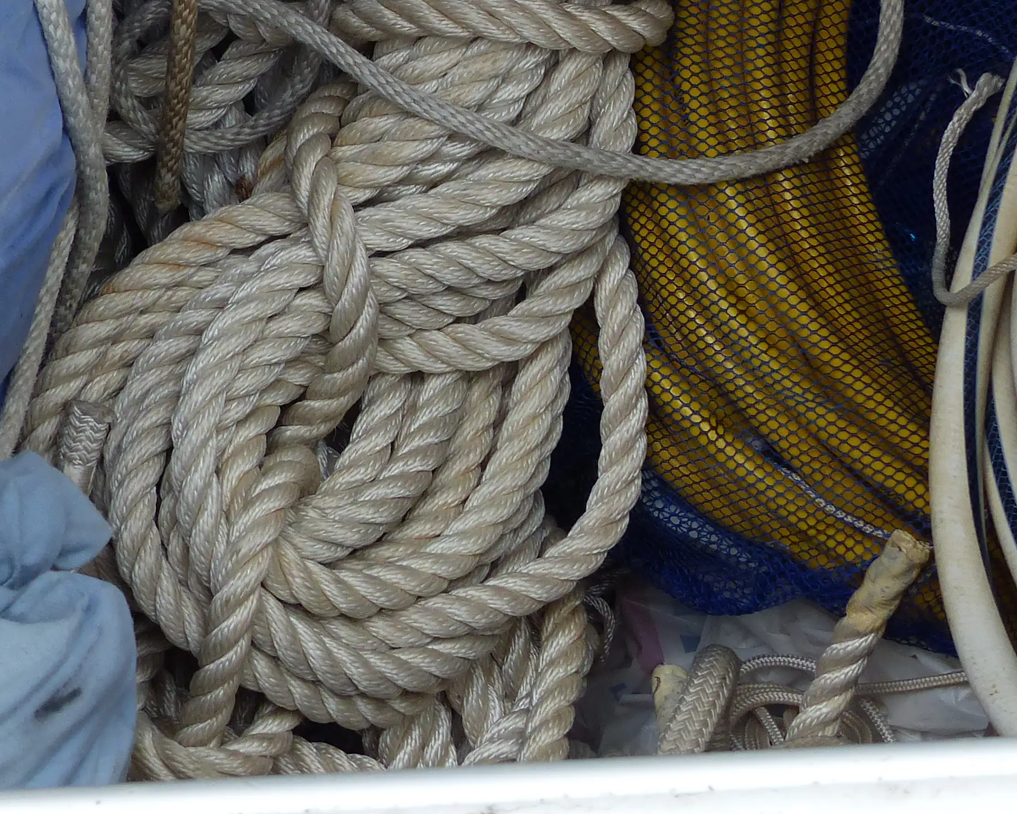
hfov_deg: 15.2
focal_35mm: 127
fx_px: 3822
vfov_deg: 12.0
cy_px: 16
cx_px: 442
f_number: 4
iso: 100
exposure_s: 1/200
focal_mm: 10.1
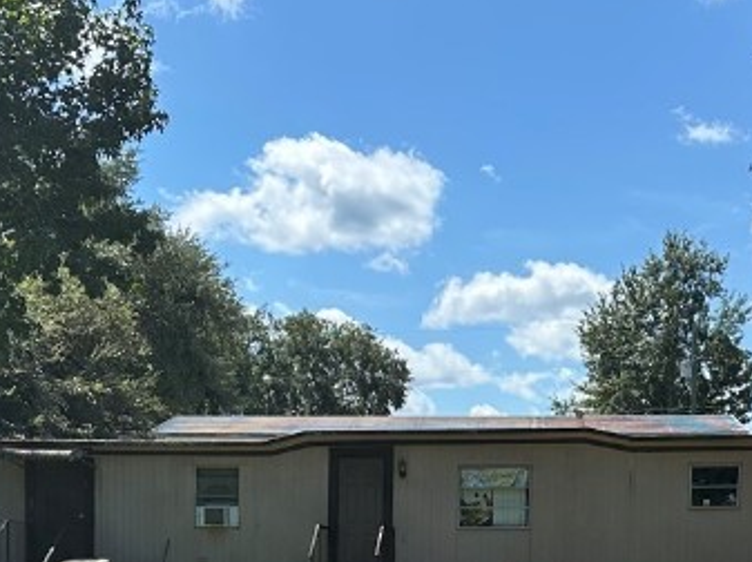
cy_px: 702
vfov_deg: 18.9
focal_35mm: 73
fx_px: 1584
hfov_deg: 26.7
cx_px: 373
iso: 80
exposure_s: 1/3155
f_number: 1.78
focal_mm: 6.86
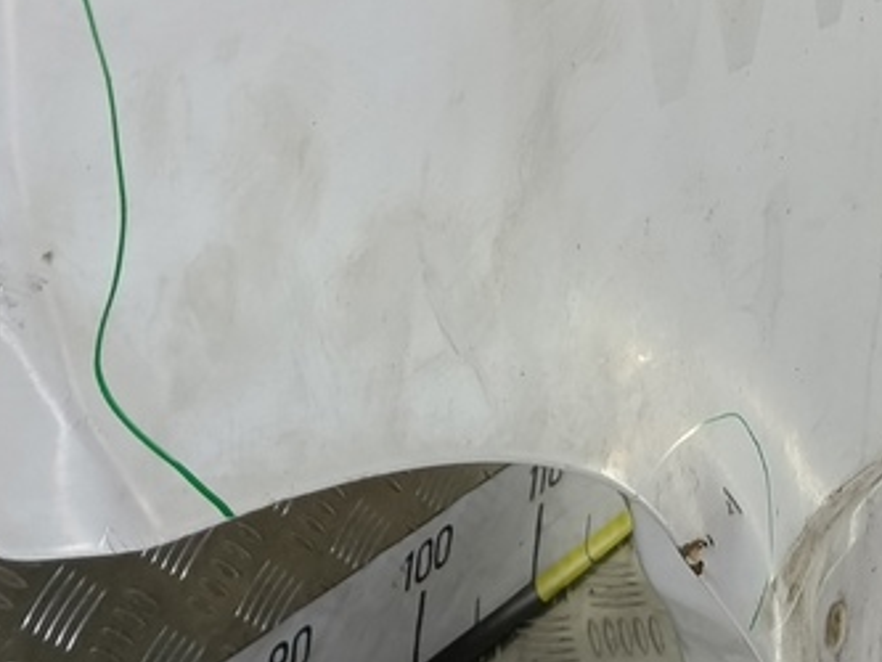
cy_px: -228
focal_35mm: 83
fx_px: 2116
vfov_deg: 16.7
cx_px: 644
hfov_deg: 23.4
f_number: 1.6
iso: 93
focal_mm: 4.11
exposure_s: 1/50
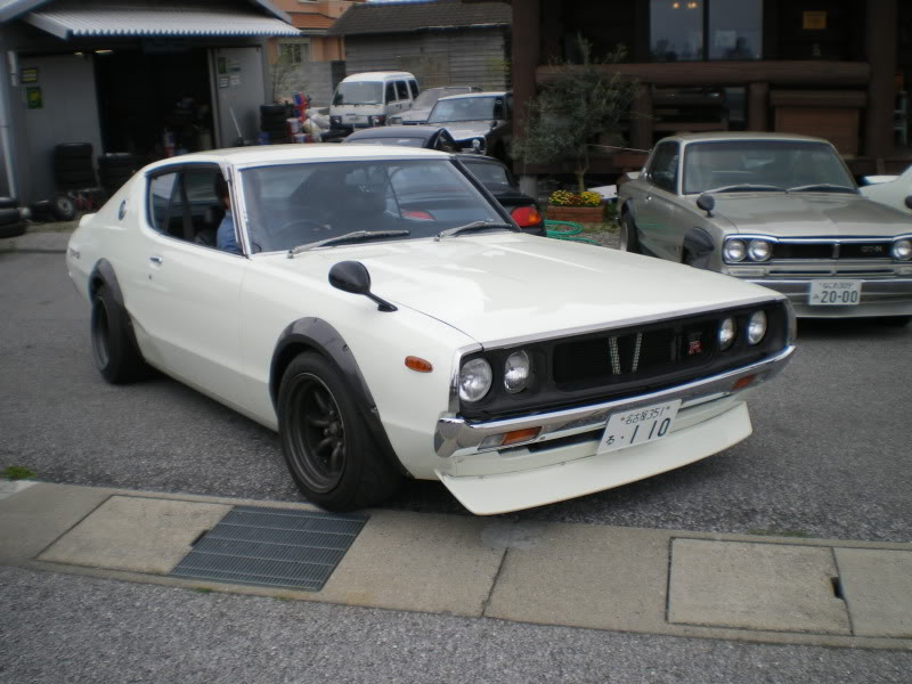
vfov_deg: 39.7
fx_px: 948
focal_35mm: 36
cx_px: 456
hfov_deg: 51.4
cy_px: 342
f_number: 4.6
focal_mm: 6.3
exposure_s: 1/320
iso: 50
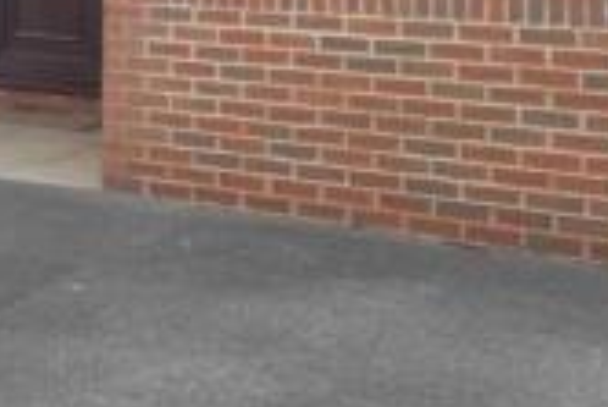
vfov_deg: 15.9
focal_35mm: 77
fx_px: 1301
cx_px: 42
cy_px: -244
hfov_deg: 25.4
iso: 2000
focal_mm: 13
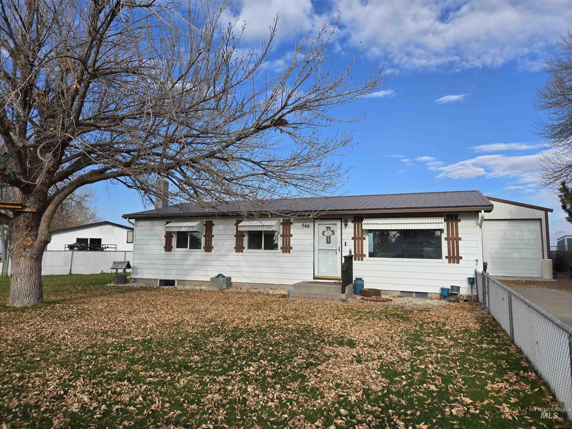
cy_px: 214
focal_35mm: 23
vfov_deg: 58.9
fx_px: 380
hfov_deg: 73.9
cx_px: 286
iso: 64
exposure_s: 1/2921
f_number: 1.8
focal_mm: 5.4
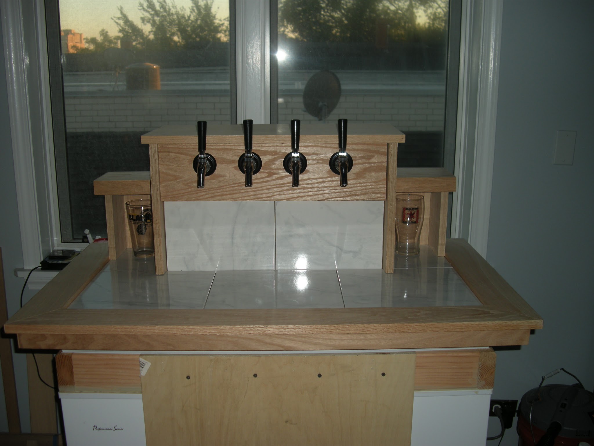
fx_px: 635
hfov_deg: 50.1
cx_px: 297
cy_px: 223
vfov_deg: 38.7
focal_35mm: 37
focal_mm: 7.9
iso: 64
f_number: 2.8
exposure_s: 1/60
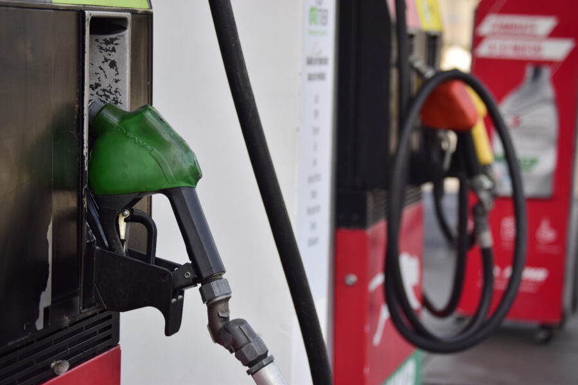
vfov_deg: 13.0
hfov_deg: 19.5
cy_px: 192
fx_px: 1686
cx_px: 289
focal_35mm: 105
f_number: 4.5
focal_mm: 70
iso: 200
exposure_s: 1/640
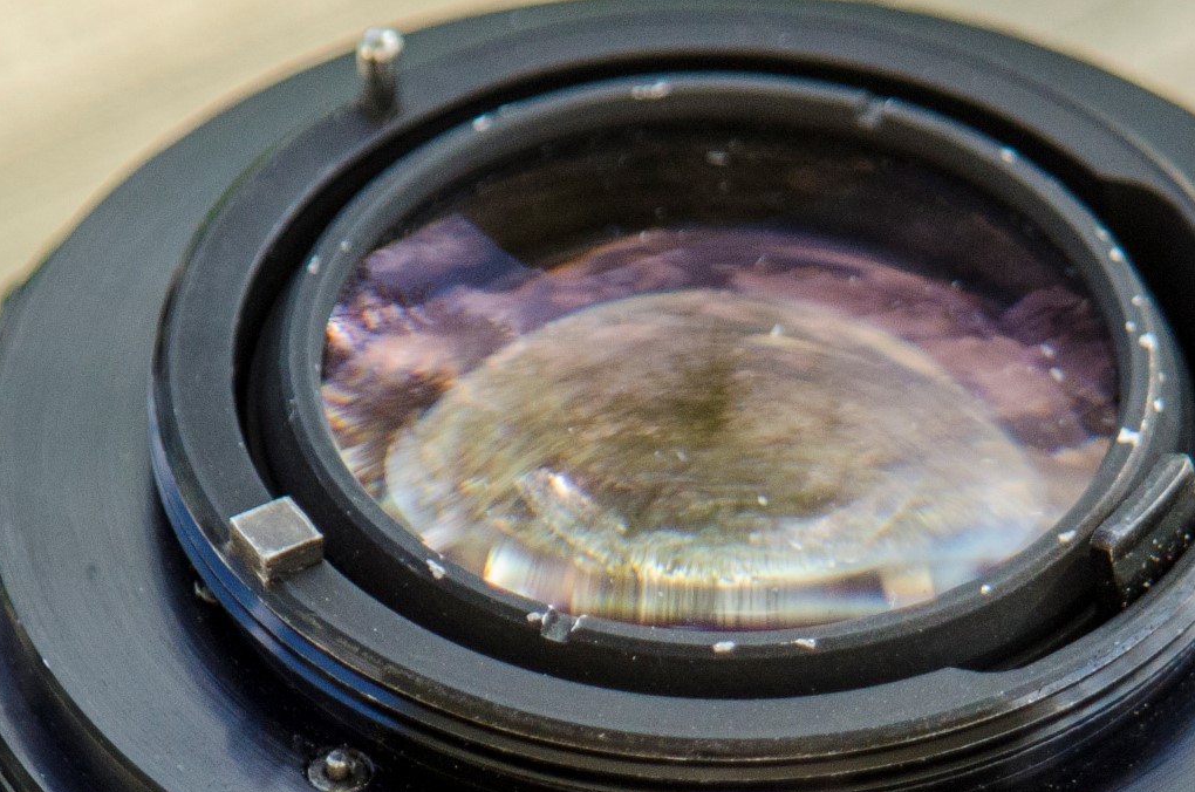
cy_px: 825
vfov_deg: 2.8
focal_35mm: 494
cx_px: 685
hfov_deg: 4.2
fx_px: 16367
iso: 640
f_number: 5.6
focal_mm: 112
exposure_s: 1/400
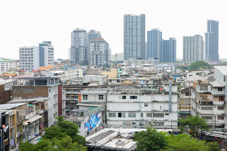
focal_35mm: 50
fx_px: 315
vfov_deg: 27.0
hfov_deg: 39.6
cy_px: 76
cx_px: 114
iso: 100
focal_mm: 50
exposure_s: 1/250
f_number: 2.8
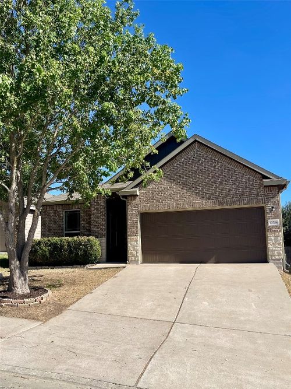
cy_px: 194
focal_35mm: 26
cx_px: 146
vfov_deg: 67.3
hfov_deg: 53.0
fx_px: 292
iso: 50
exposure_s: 1/4525
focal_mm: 5.1
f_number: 1.6
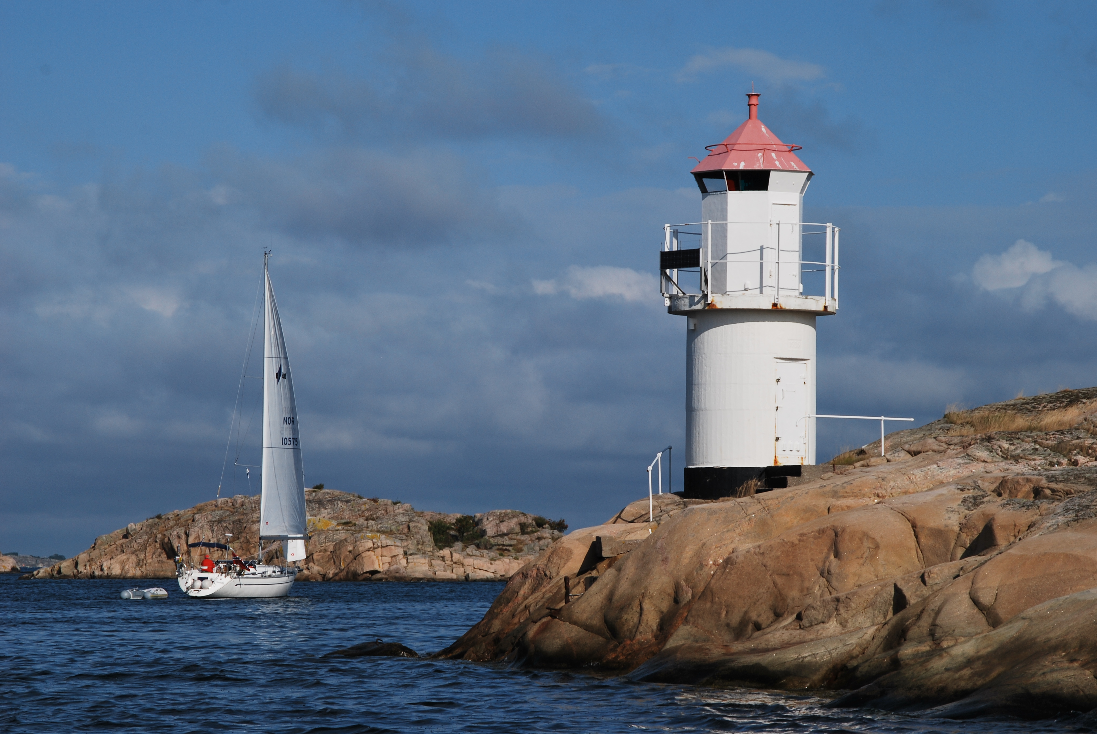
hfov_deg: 13.9
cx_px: 548
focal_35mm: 147
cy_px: 367
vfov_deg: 9.4
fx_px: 4485
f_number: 11
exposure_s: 1/400
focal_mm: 98
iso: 100
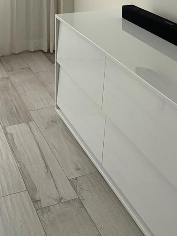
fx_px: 415
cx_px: 111
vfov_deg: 28.7
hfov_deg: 24.0
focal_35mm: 61
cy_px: -24
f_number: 1.8
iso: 25
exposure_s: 1/573
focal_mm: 4.25
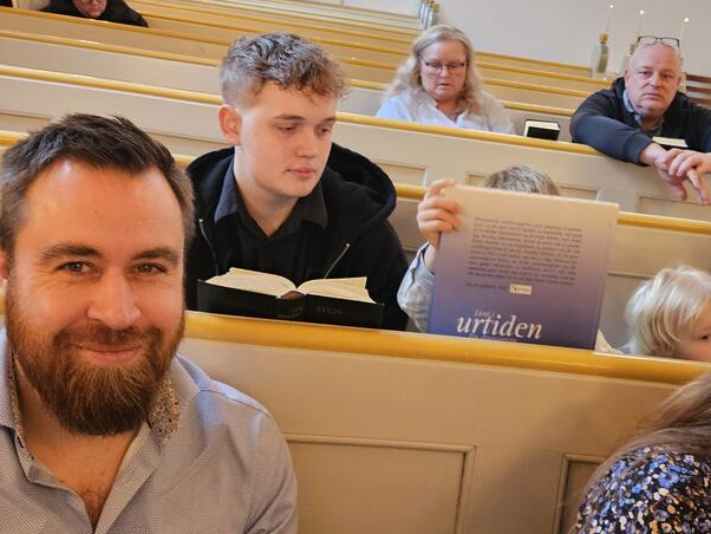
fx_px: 904
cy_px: 172
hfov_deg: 41.8
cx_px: 521
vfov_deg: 32.6
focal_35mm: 44
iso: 800
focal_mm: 5.4
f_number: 1.8
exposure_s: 1/100
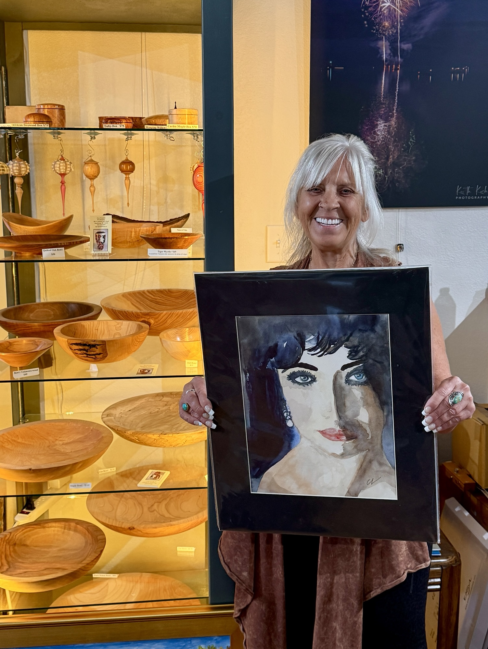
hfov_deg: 56.9
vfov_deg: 71.6
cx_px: 244
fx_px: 451
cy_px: 324
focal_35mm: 24
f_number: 1.78
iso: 250
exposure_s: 1/60
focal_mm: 6.76
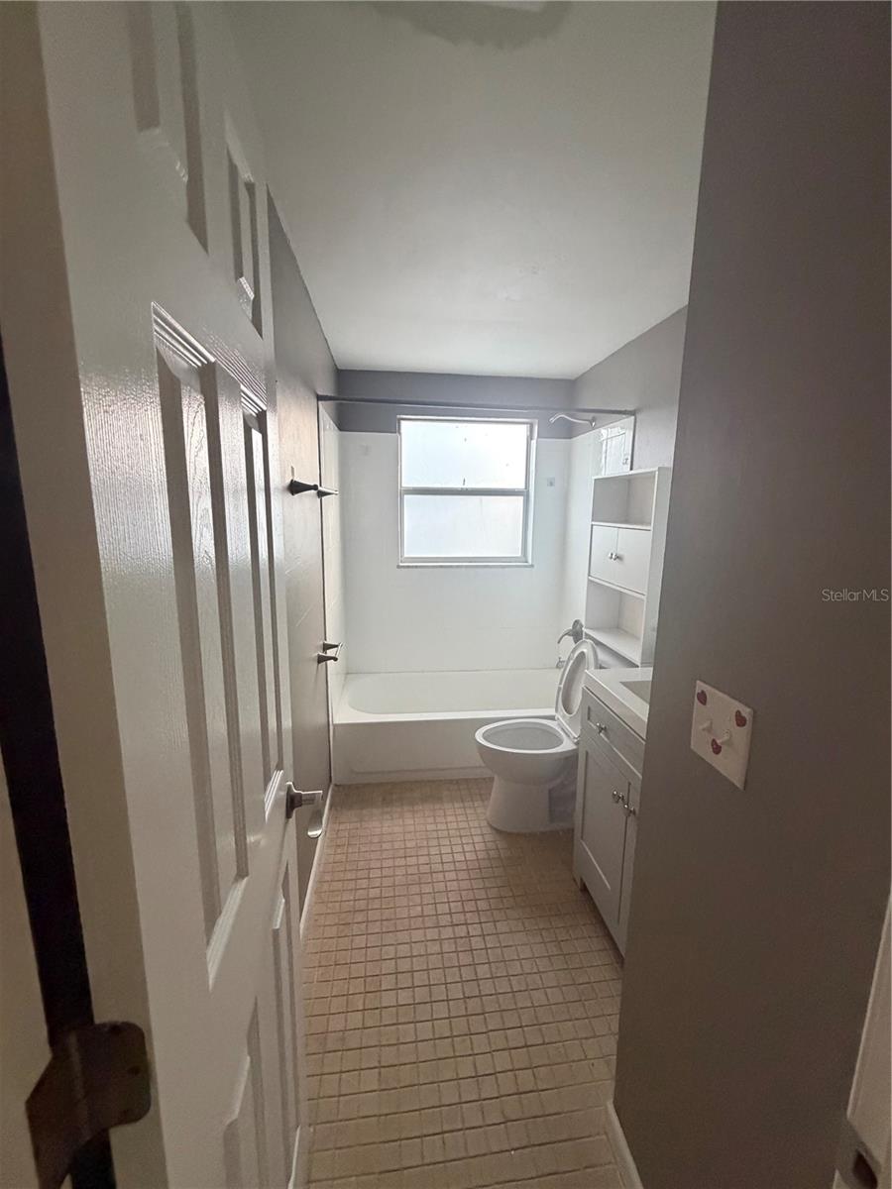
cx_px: 446
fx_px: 481
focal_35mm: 14
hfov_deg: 85.7
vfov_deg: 102.1
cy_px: 594
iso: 640
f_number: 2.2
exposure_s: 1/60
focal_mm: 2.22
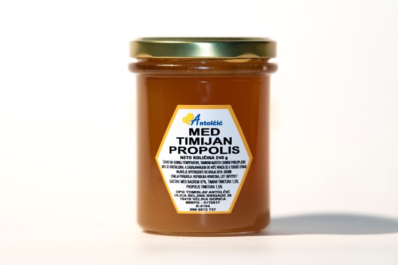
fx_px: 2211
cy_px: 132
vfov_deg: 6.9
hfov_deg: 10.3
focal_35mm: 200
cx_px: 199
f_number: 5
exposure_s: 1/200
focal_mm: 200
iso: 100
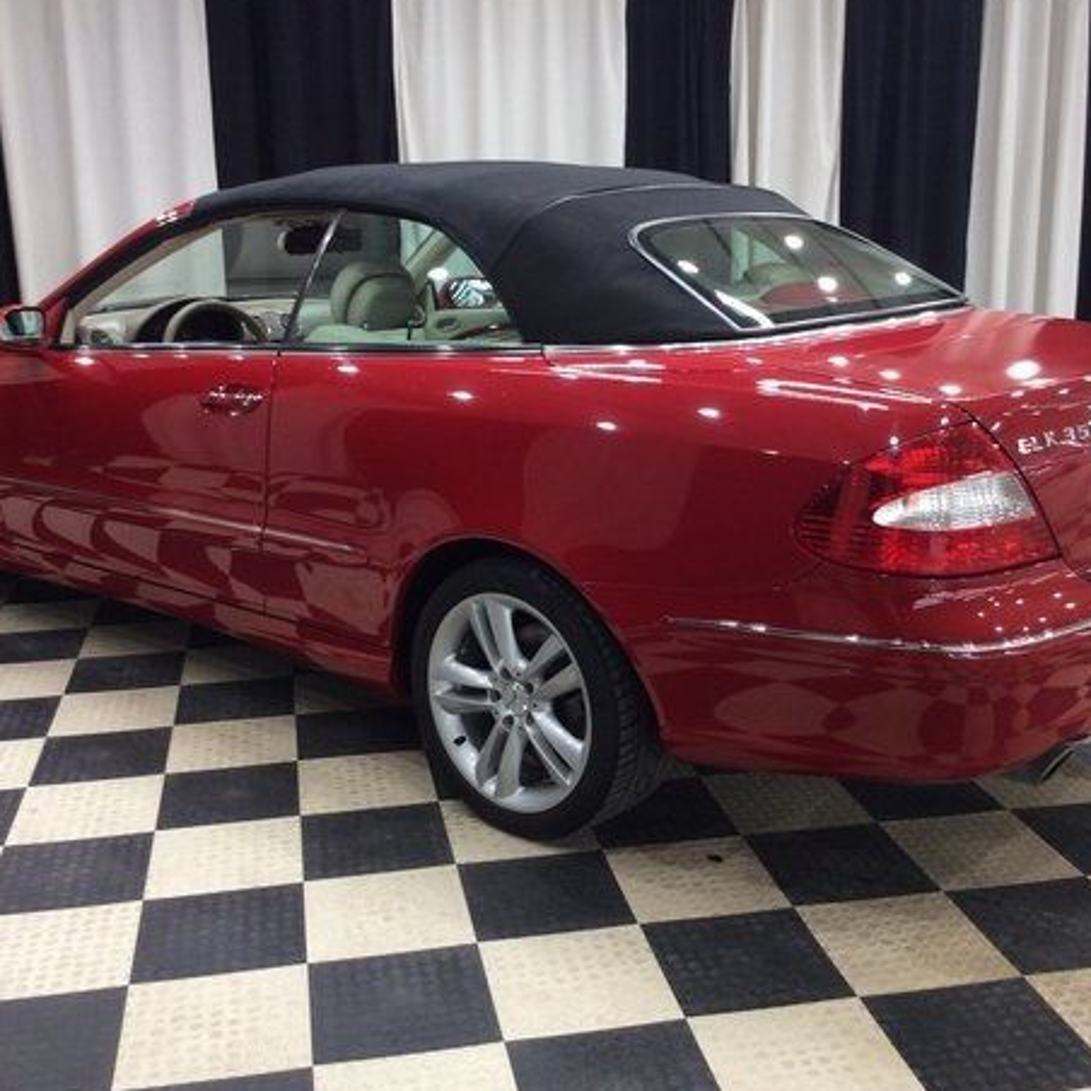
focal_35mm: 40
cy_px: 521
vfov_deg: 41.8
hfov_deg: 41.9
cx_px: 560
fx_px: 1426
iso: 50
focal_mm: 3.3
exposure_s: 1/24
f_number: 2.4
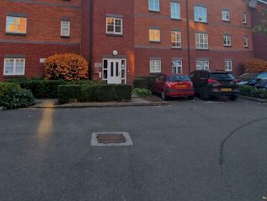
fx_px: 193
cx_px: 112
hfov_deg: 69.0
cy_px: 42
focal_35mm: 25
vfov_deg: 51.6
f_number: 2.2
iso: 50
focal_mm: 2.2
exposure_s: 1/410
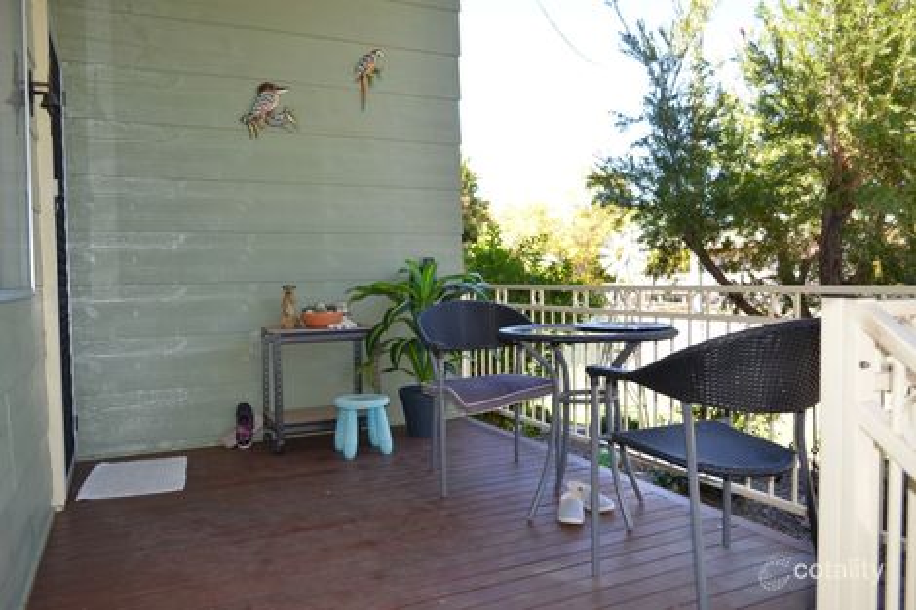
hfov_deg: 67.4
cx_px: 458
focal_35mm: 27
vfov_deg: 47.9
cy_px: 305
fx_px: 687
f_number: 3.5
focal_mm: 18
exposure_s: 1/200
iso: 180
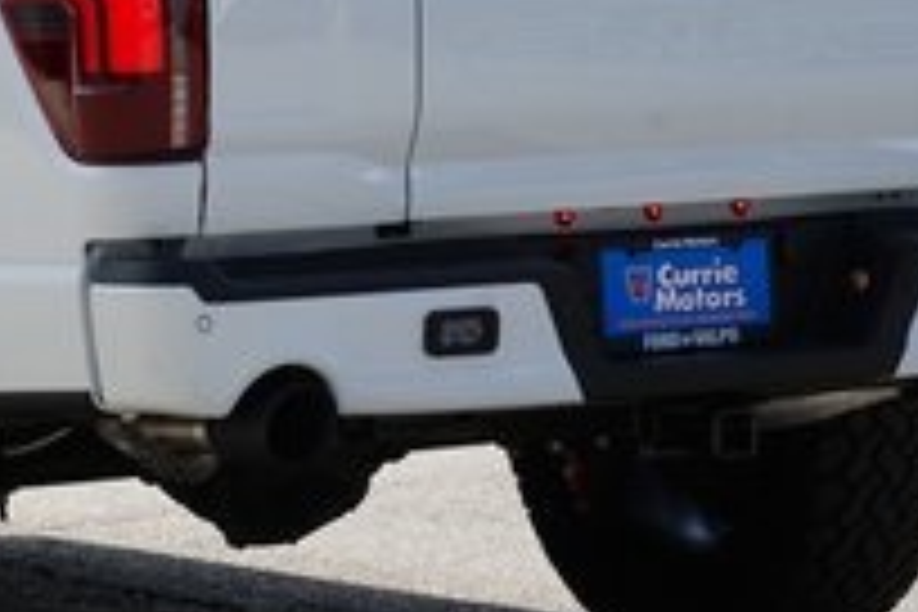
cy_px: 83
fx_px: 6247
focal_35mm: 245
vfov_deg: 5.6
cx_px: -58
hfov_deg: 8.3
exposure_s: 1/100
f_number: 13
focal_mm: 78
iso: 100
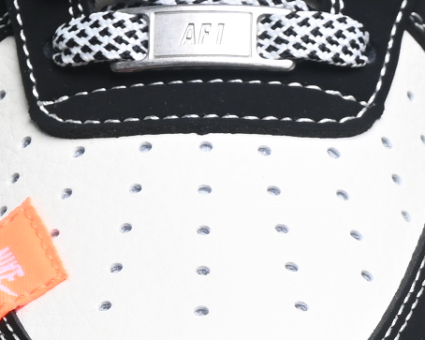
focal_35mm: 432
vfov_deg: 3.6
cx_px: 497
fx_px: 5433
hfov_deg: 4.5
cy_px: 150
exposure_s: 1/50
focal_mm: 50
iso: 160
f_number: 6.3
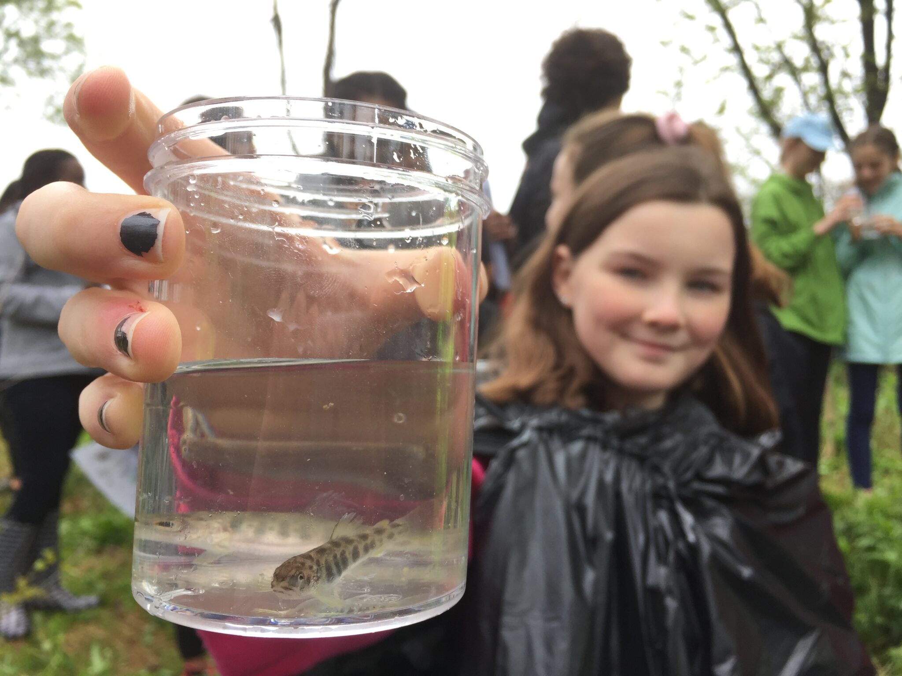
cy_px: 338
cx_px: 451
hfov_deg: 61.7
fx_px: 756
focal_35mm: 29
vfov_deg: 48.2
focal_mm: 4.15
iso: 32
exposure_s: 1/267
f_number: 2.2
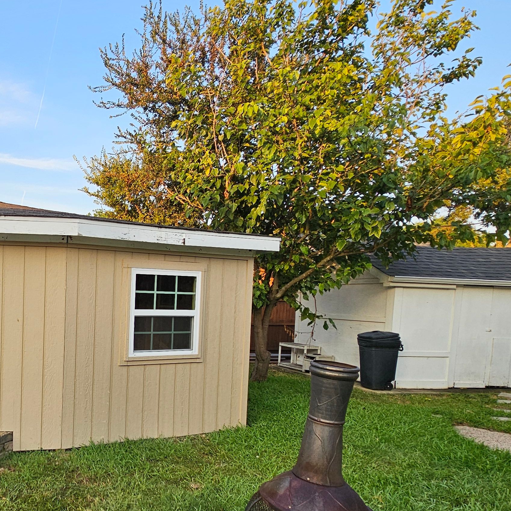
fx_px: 451
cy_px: 324
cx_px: 39
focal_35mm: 27
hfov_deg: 51.2
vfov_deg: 58.2
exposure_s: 1/391
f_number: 2.2
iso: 50
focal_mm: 2.2
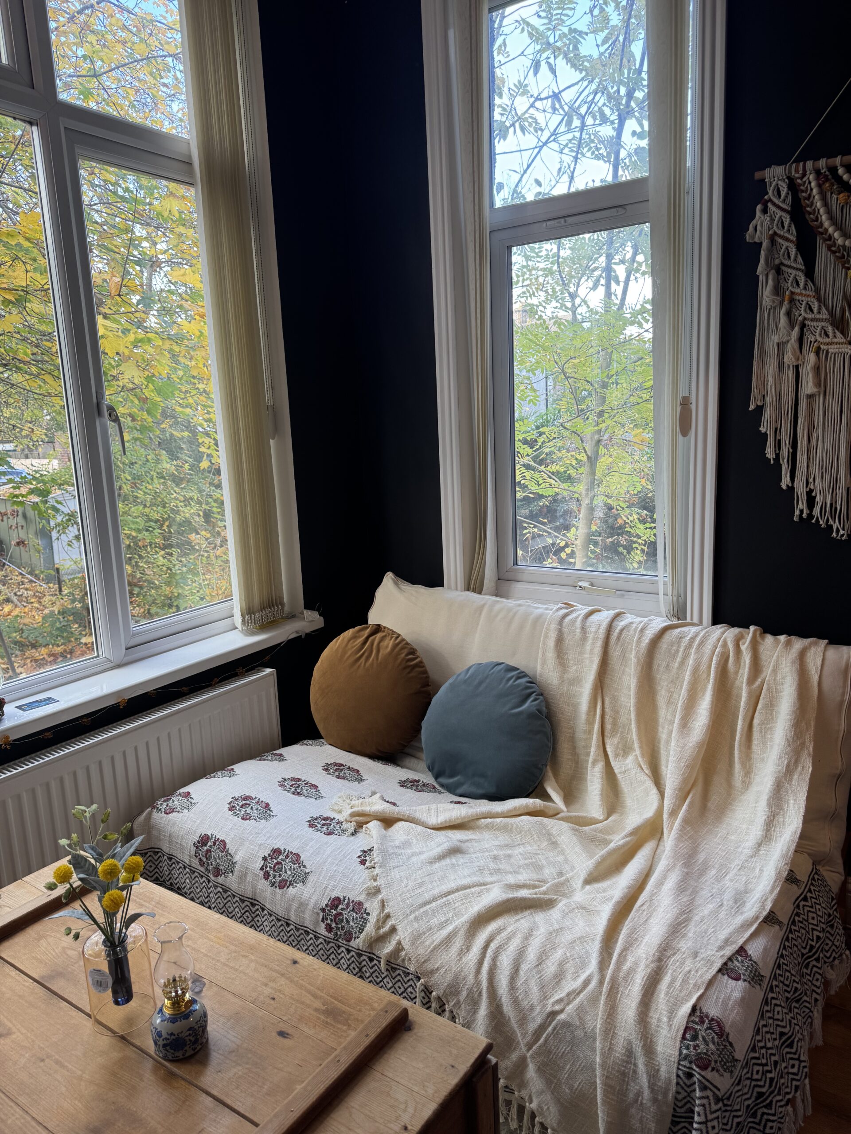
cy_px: 567
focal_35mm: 24
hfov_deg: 56.8
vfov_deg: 71.6
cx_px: 426
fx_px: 787
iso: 80
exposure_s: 1/100
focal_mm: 6.76
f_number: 1.78
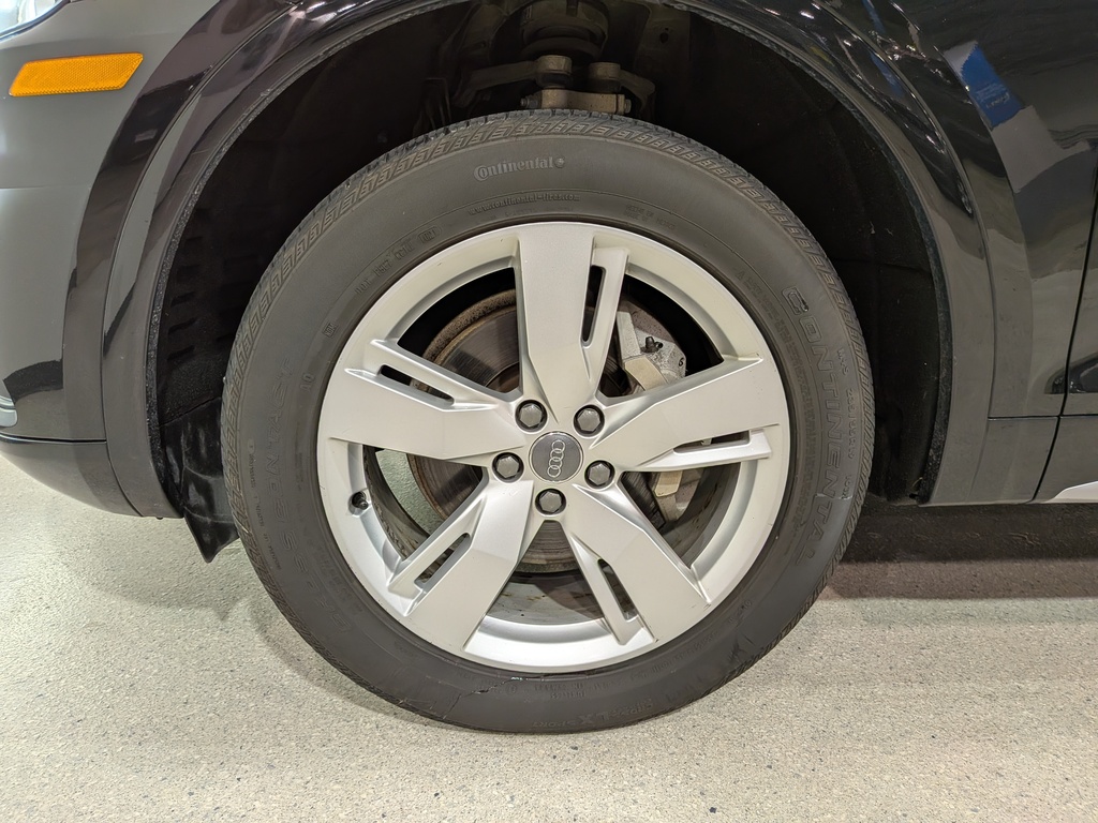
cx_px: 549
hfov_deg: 71.6
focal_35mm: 24
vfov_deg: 56.8
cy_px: 412
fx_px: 761
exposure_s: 1/30
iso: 64
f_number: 1.7
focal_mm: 4.53
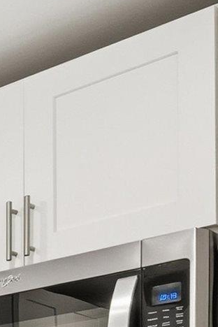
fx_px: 954
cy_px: 551
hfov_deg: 9.2
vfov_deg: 16.8
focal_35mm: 105
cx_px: -517
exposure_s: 1/100
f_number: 10
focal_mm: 16
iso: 400
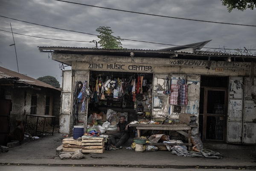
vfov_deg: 27.5
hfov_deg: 40.3
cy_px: 86
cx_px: 128
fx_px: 348
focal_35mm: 49
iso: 320
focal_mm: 49
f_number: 2.8
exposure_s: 1/800
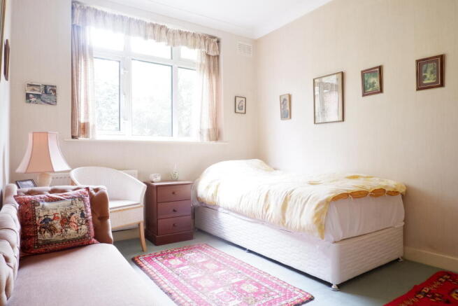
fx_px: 293
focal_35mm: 23
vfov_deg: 55.1
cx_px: 229
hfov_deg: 76.1
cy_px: 153
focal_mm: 15
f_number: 7.1
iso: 3200
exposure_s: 1/20
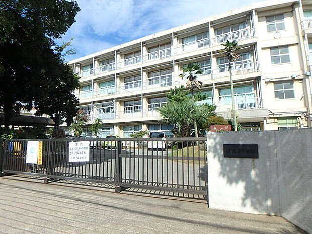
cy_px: 117
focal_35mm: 21
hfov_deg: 79.0
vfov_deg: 63.4
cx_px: 156
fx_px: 189
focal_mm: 3.7
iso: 125
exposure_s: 1/400
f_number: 6
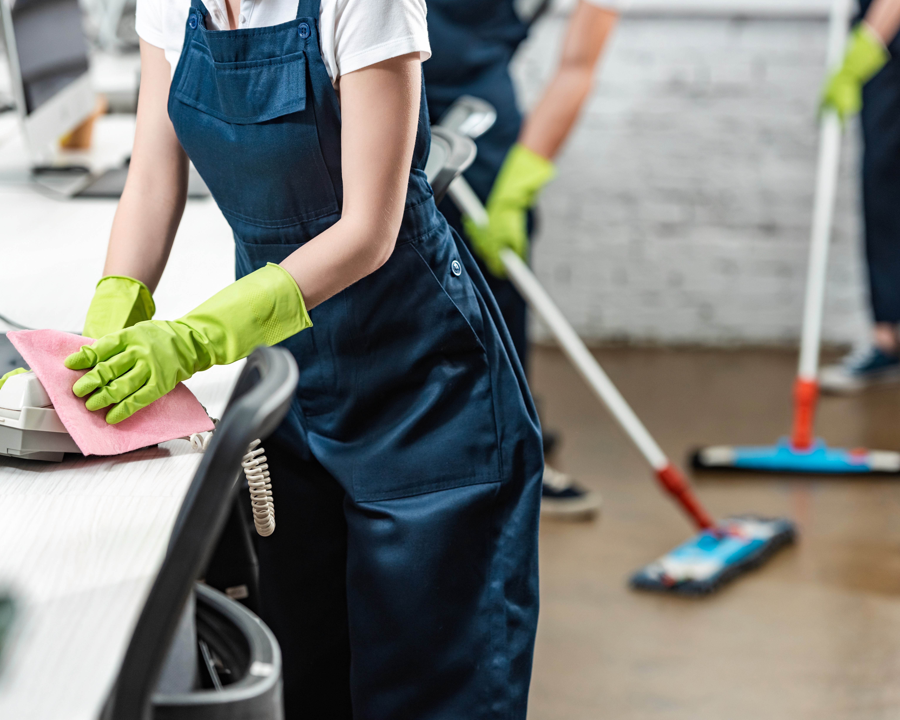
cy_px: 361
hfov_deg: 14.0
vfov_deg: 11.2
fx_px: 3676
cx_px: 490
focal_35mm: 138
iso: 320
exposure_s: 1/200
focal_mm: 122
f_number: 3.2
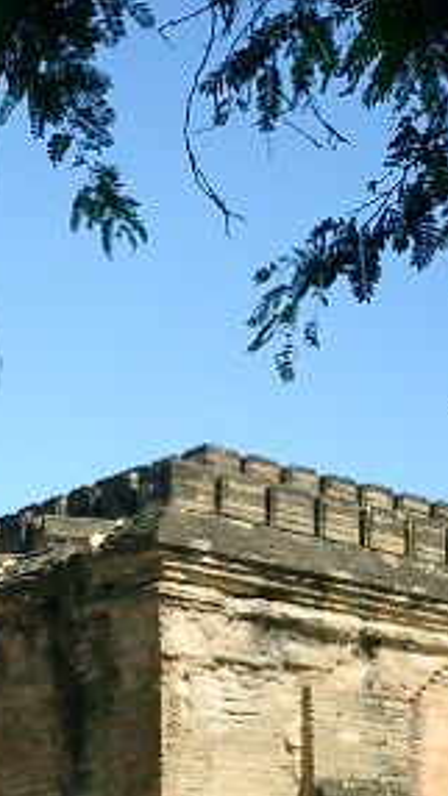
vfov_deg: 23.5
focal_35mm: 89
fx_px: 1878
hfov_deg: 13.4
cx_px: 17
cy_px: 650
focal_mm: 7.5
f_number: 3.2
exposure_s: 1/1000
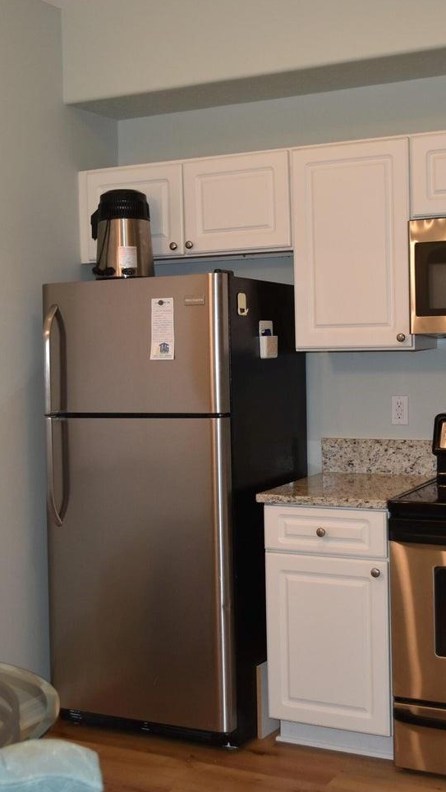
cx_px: 212
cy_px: 386
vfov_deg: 41.3
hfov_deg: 24.0
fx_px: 1051
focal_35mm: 50
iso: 560
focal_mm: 20
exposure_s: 1/60
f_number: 3.8
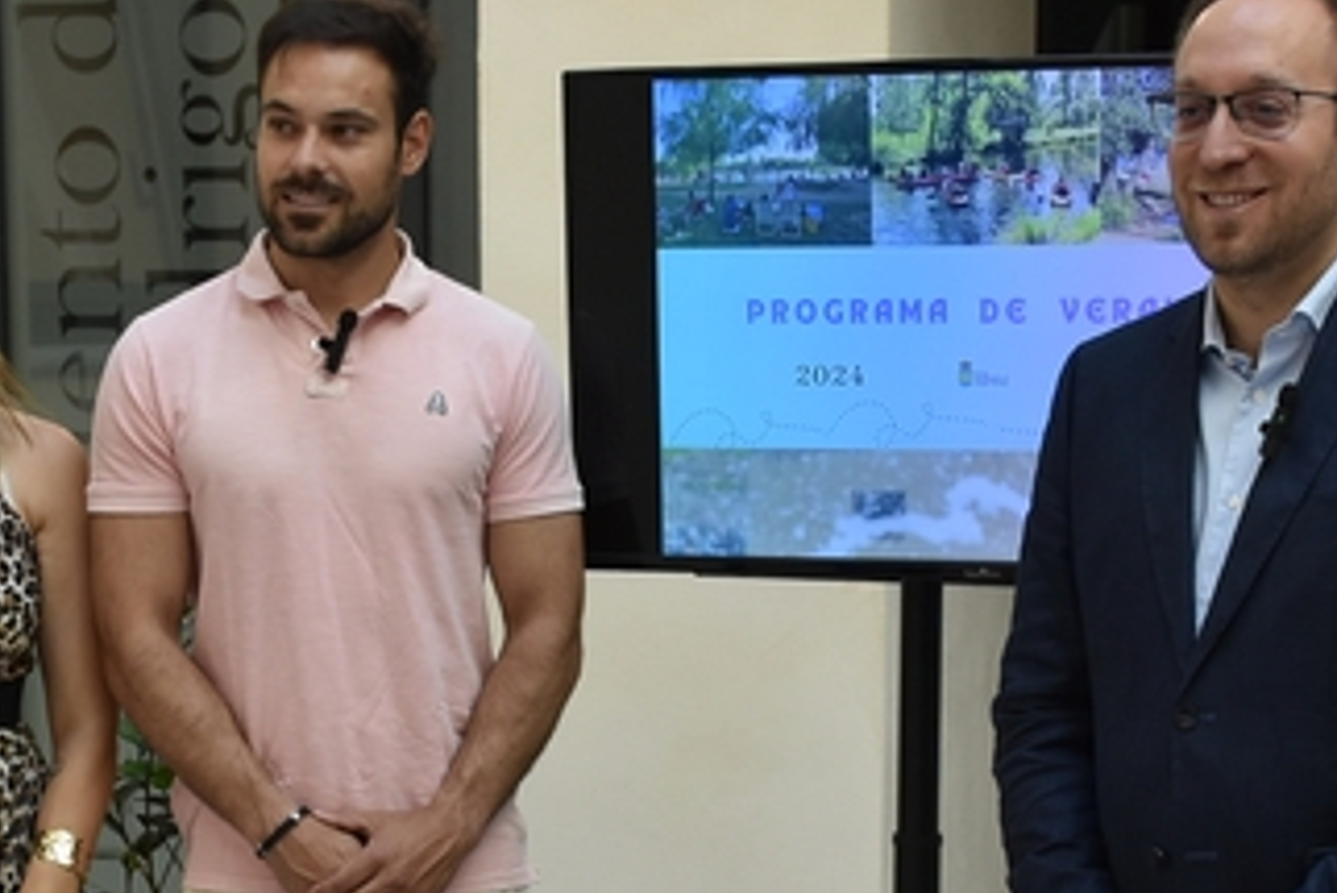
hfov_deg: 18.7
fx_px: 4050
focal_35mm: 109
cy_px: 943
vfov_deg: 12.4
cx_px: 685
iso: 400
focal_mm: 26
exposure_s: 1/80
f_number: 4.5
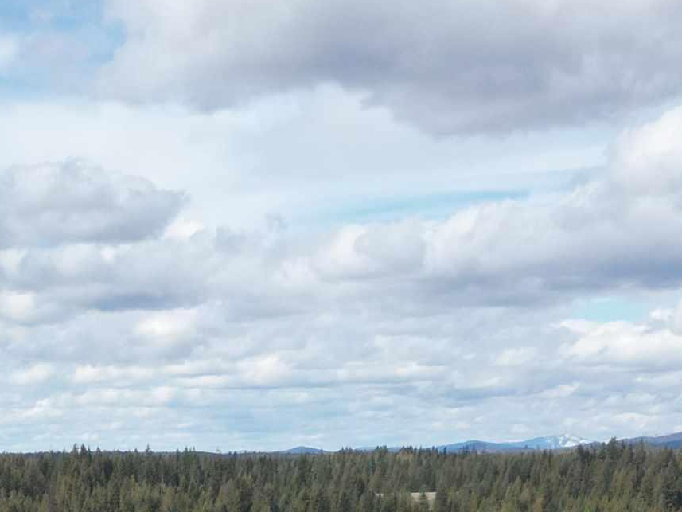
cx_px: 63
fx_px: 1695
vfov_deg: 15.4
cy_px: 844
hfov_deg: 22.2
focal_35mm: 86
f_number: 1.7
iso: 130
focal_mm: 6.72
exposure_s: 1/3200
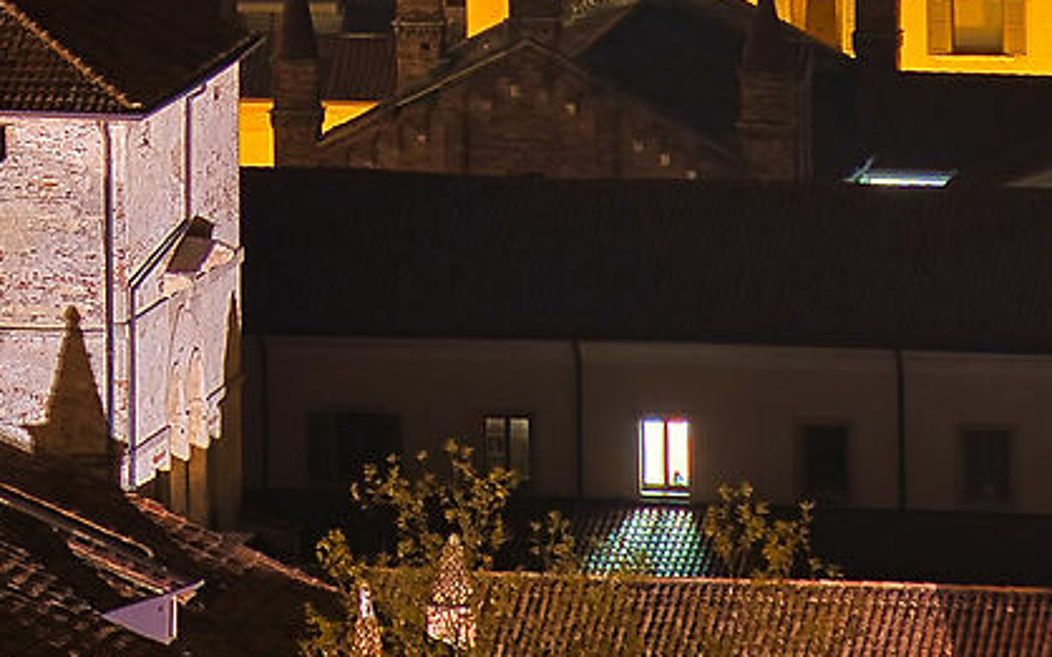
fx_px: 17628
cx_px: -435
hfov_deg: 3.4
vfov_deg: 2.1
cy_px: -875
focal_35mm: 615
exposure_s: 30
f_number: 8
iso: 100
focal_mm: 105
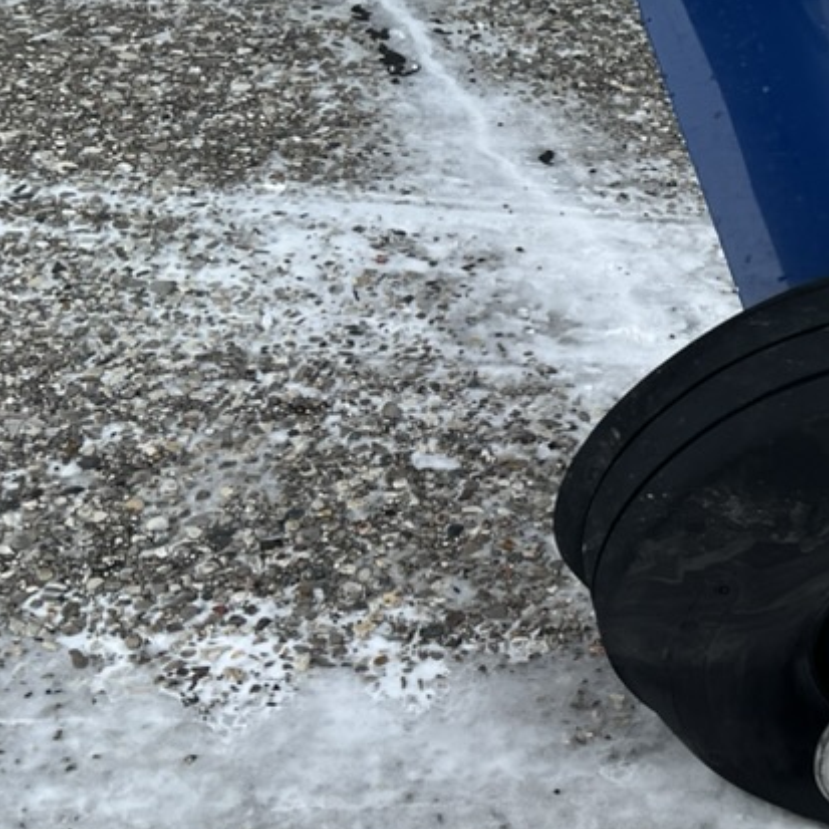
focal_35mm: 57
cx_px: 994
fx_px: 1544
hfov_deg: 26.7
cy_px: 405
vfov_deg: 30.0
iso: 125
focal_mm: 5.1
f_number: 1.6
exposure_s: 1/106
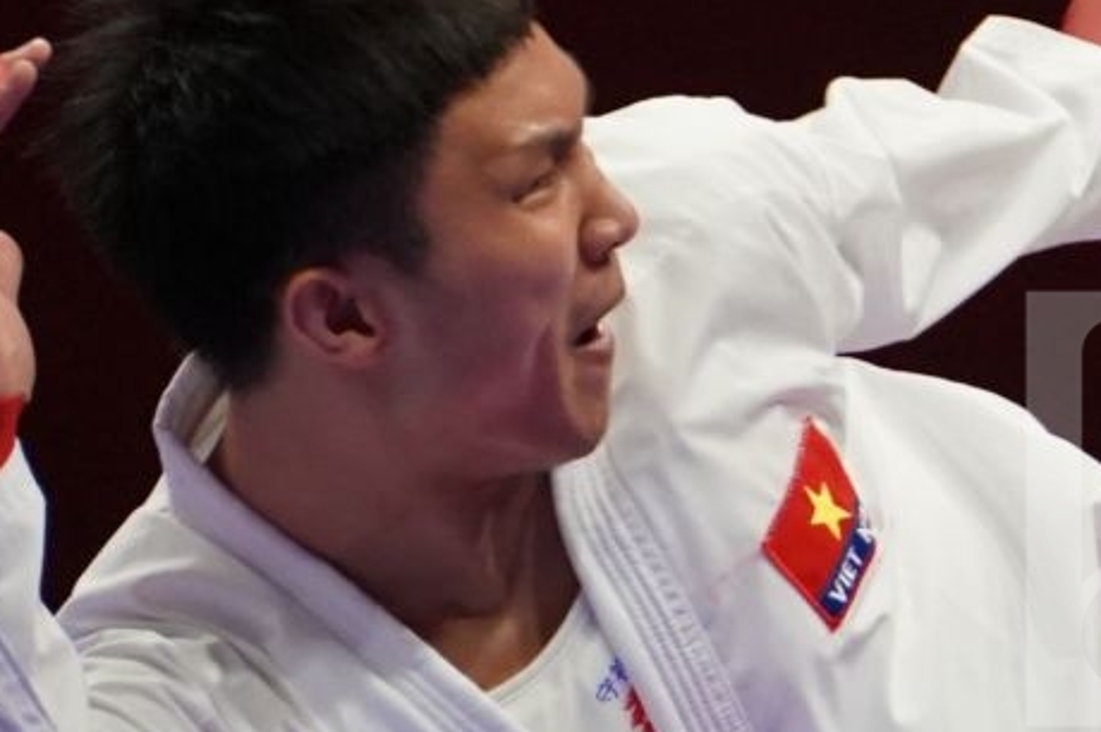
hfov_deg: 1.6
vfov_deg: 1.0
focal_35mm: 1320
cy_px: 510
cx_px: 2061
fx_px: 40340
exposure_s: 1/1000
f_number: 4
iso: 2500
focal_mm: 225
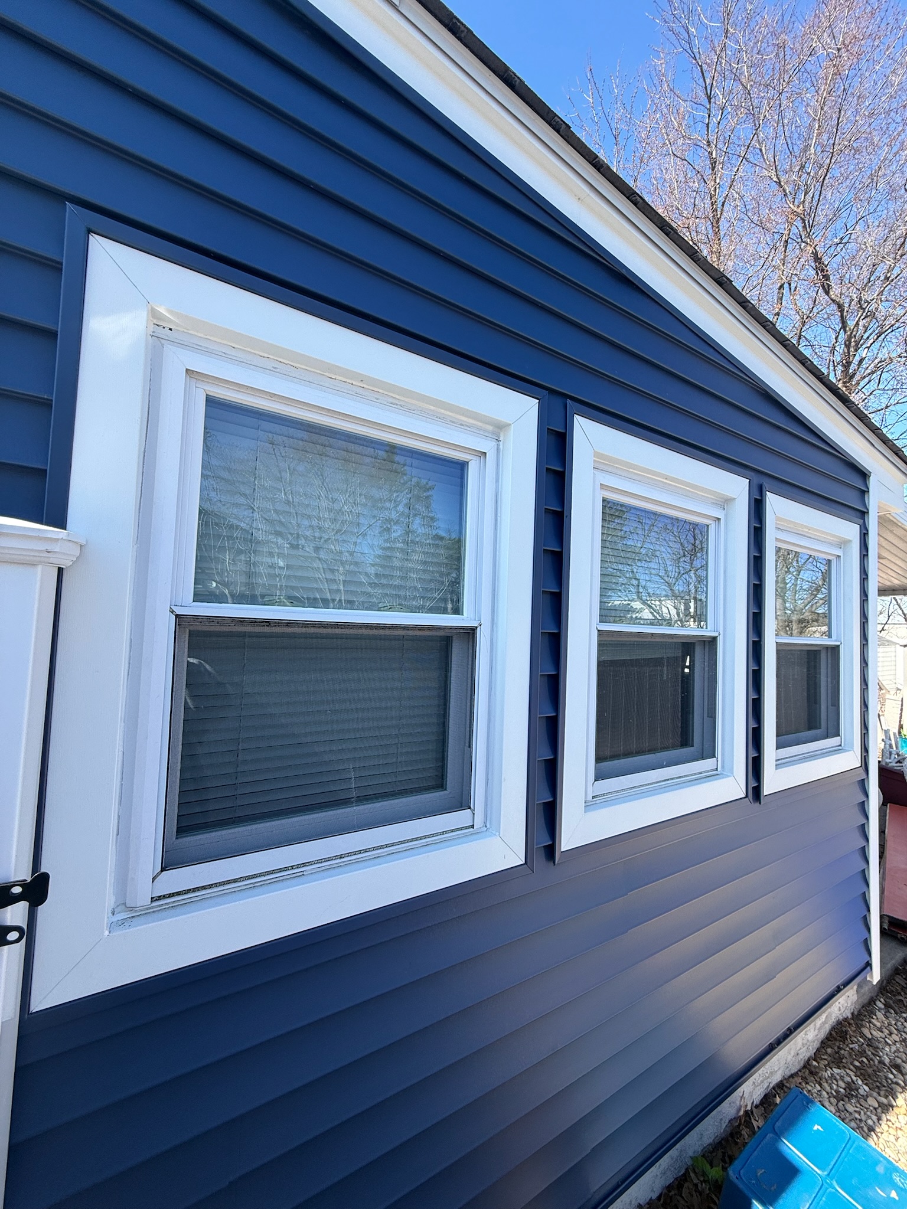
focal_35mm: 14
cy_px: 604
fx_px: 489
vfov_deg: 102.1
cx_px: 454
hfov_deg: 85.7
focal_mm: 2.22
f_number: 2.2
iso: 50
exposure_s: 1/554
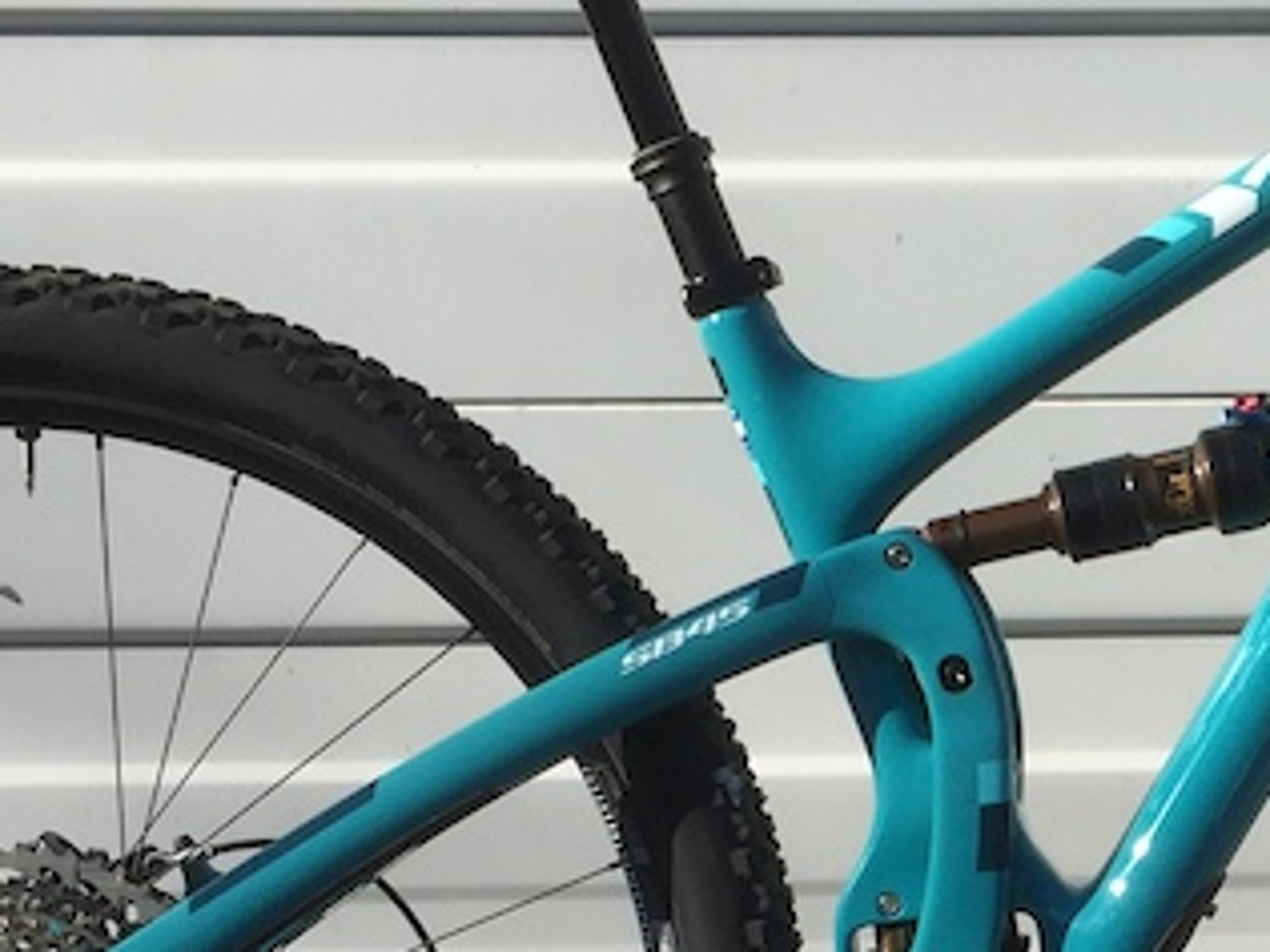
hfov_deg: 20.3
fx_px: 3449
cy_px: 1000
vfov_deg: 15.4
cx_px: 1246
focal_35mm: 94
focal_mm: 4.15
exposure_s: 1/1236
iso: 32
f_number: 2.2
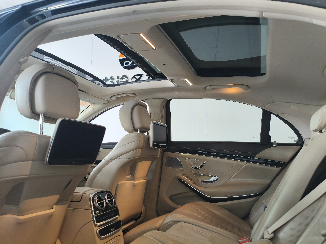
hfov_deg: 67.3
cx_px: 163
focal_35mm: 26
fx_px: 245
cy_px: 122
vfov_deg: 53.1
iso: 200
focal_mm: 4.94
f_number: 1.5
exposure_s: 1/50
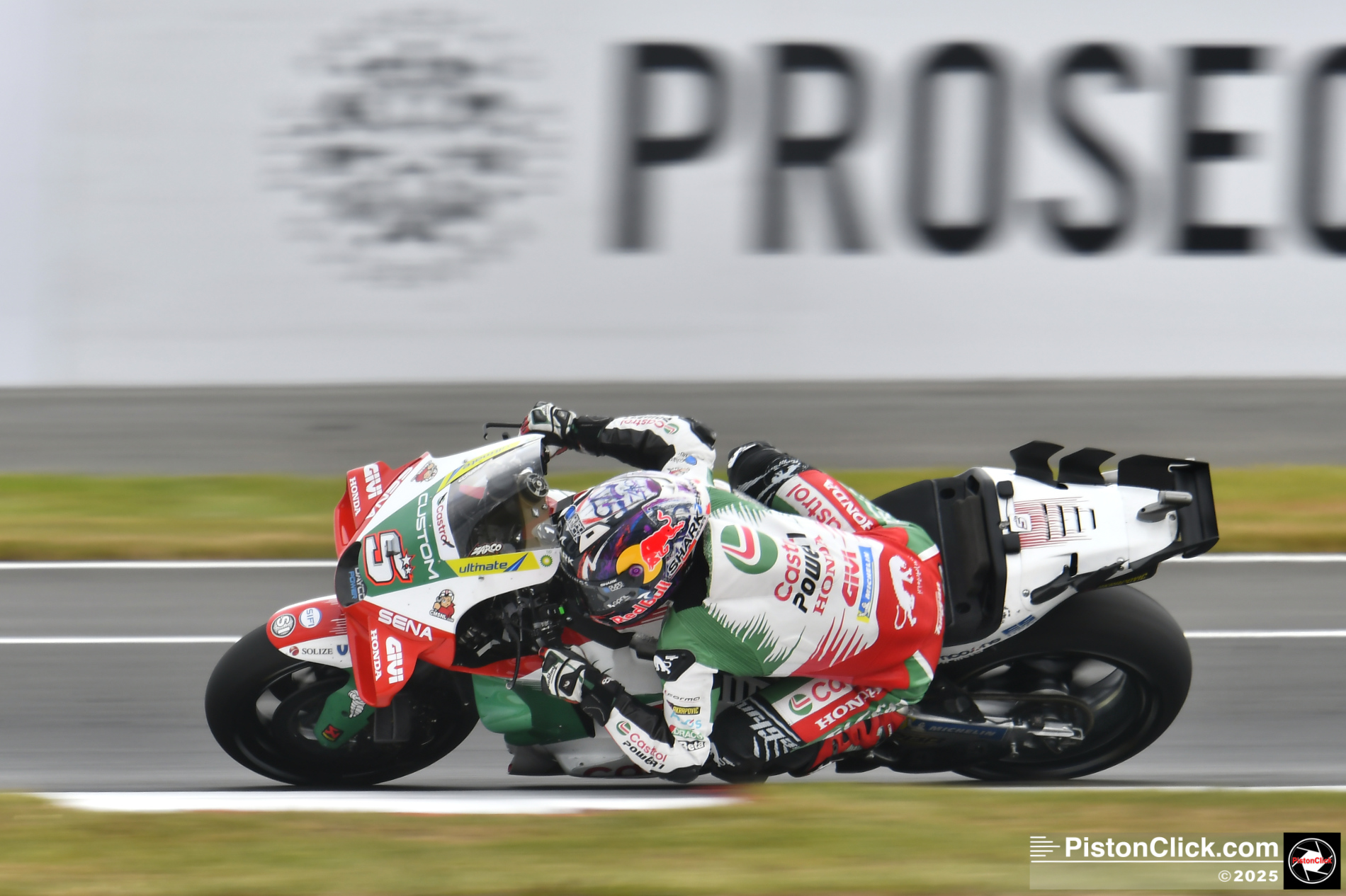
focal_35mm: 630
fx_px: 23549
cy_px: 448
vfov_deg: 2.2
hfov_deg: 3.3
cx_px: 673
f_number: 7.1
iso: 125
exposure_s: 1/500
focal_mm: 420
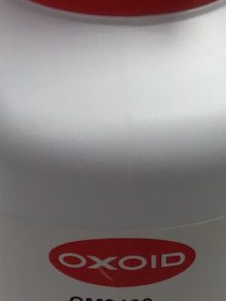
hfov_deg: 17.0
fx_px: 757
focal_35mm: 87
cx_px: 103
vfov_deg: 22.3
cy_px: 219
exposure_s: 1/100
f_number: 2.4
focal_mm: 3.3
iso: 50
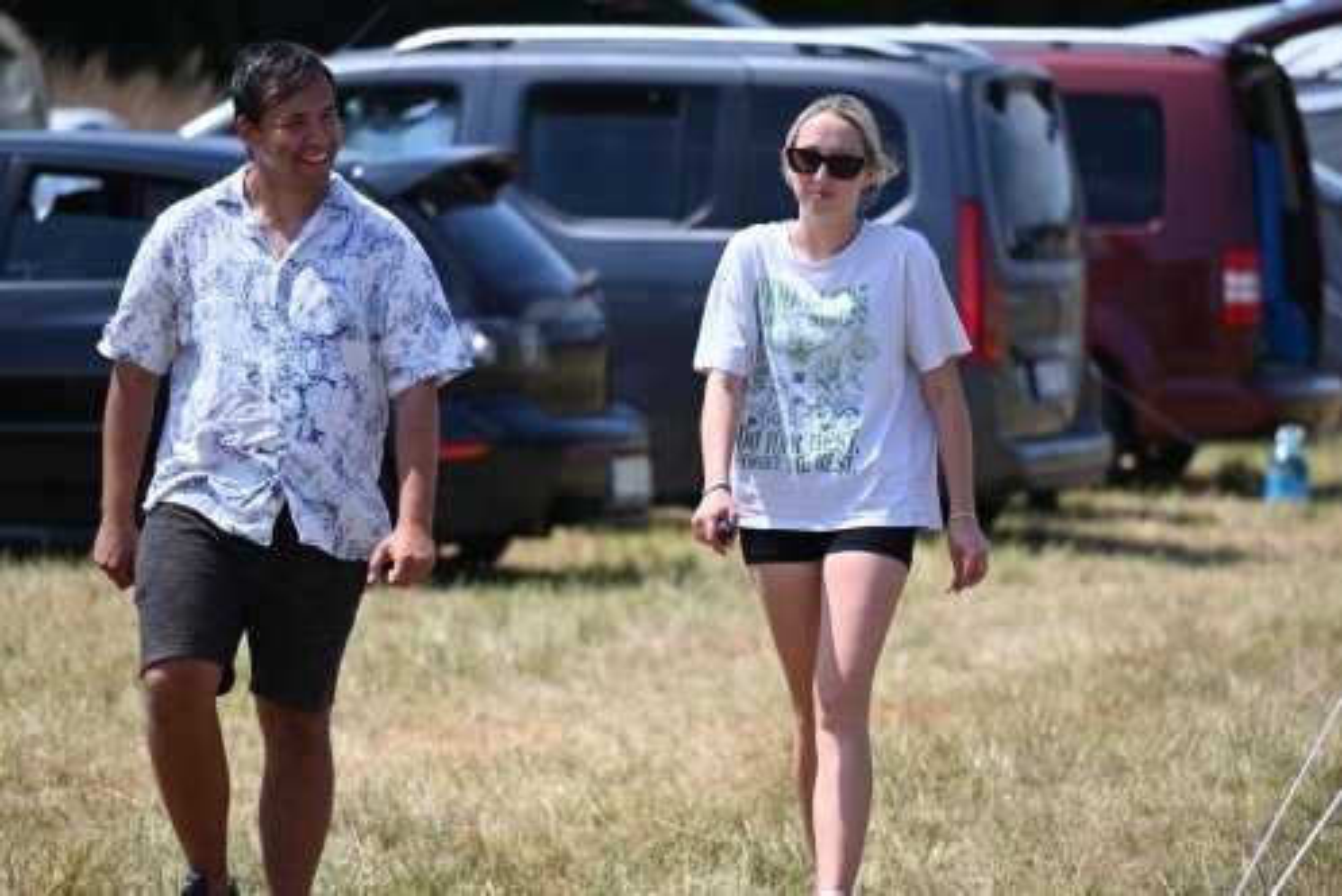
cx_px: 671
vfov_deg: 4.6
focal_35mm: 300
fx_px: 11189
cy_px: 448
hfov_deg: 6.9
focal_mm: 300
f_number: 6
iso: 320
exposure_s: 1/1250
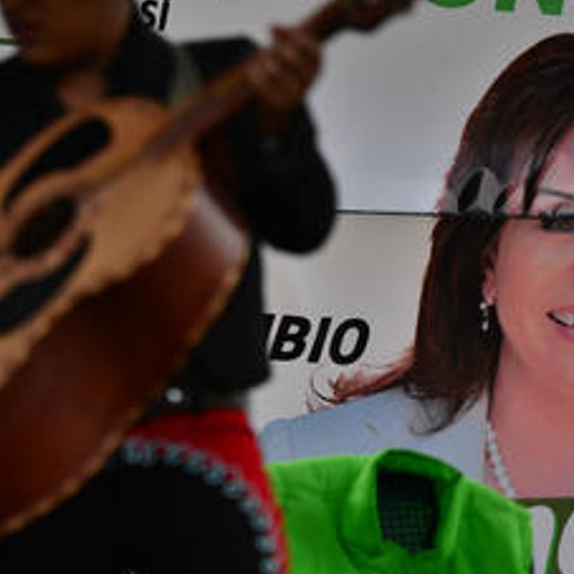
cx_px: 240
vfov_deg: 5.1
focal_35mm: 346
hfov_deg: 5.1
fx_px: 6491
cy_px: 263
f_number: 2.8
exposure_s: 1/640
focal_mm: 185
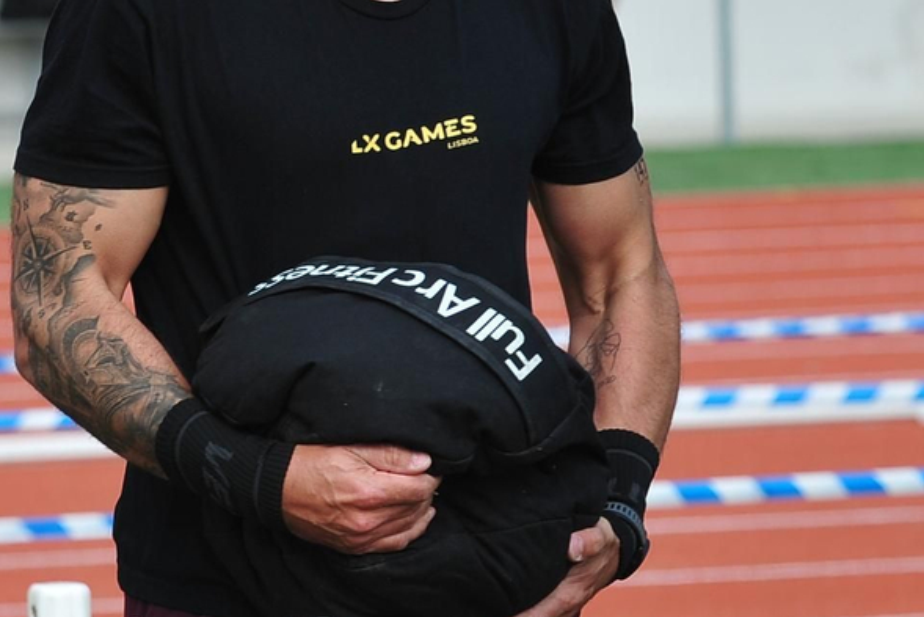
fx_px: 10808
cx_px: -13
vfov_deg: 3.3
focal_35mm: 421
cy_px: 200
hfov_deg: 4.9
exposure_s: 1/640
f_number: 7.1
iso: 320
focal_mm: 155
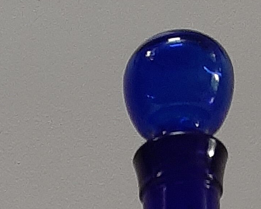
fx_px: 1089
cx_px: 75
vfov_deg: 8.4
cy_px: 710
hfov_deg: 13.6
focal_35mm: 141
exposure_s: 1/50
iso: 250
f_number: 1.7
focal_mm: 3.93
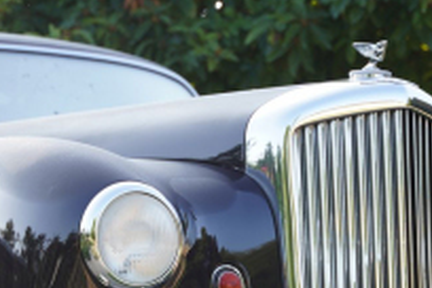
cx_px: 155
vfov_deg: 9.6
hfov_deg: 14.5
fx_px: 1692
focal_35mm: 141
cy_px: 337
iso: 100
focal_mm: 48
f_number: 2.8
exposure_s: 1/250
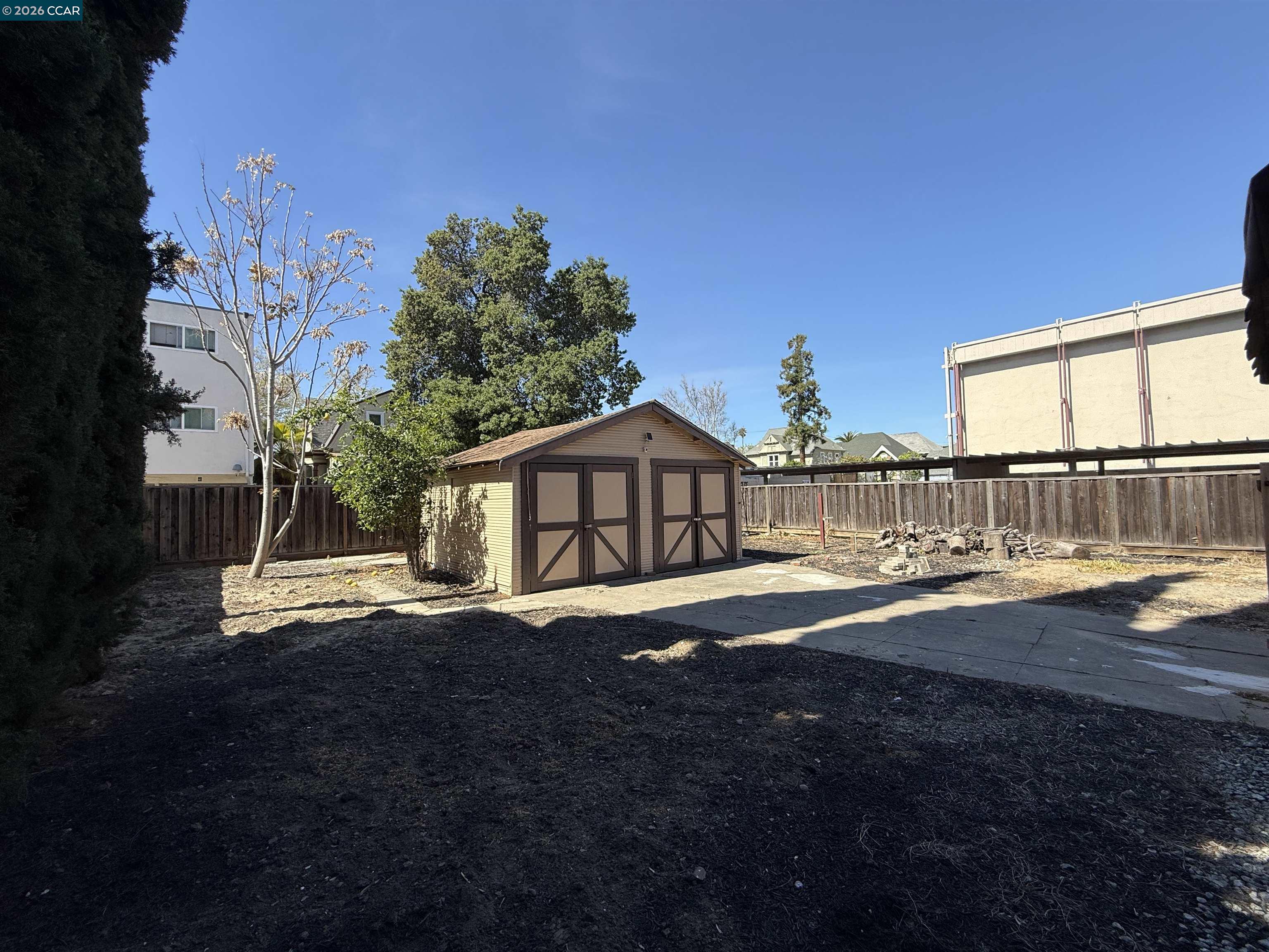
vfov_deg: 85.7
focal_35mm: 14
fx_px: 513
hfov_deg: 102.1
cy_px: 476
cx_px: 634
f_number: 2.2
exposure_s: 1/1087
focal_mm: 2.22
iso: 50
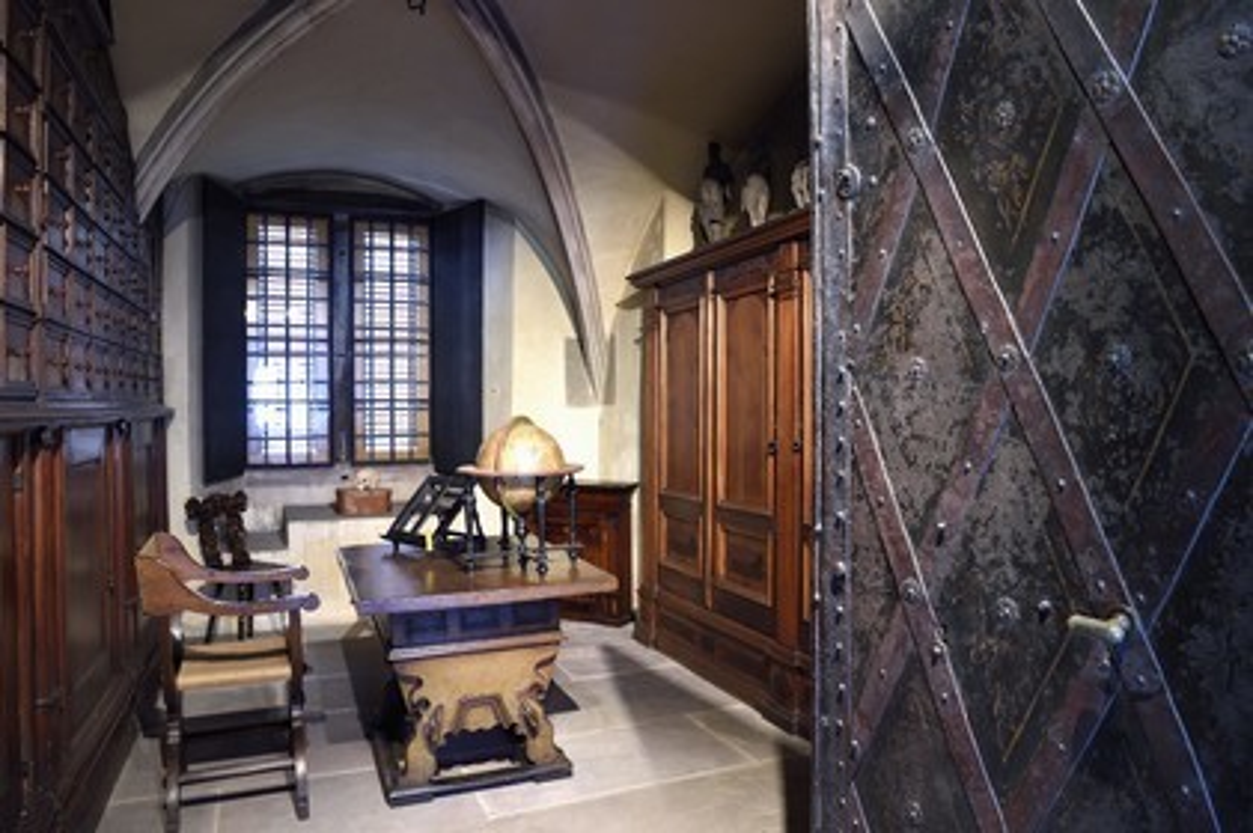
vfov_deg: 53.1
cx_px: 626
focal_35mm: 24
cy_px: 416
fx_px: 835
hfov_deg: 73.8
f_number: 8
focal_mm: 24
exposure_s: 1/1.25
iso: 1600
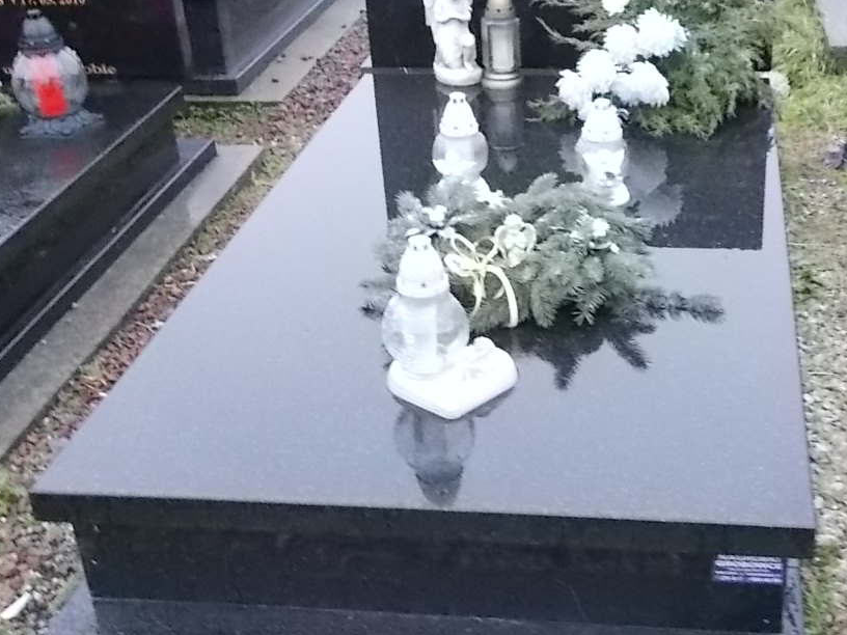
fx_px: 1248
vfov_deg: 28.6
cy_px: 313
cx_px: 574
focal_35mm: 51
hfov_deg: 37.0
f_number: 3.2
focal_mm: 4.6
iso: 400
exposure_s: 1/60
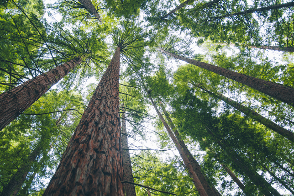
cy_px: 103
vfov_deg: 47.9
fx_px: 220
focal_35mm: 27
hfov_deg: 67.3
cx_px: 133
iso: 500
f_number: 4
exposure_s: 1/50
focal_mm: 24
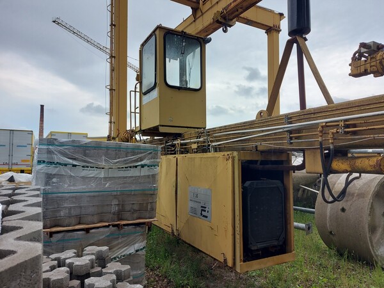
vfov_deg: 56.8
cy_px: 144
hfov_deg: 71.6
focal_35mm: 24
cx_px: 192
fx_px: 266
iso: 32
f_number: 1.8
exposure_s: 1/393
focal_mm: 5.23
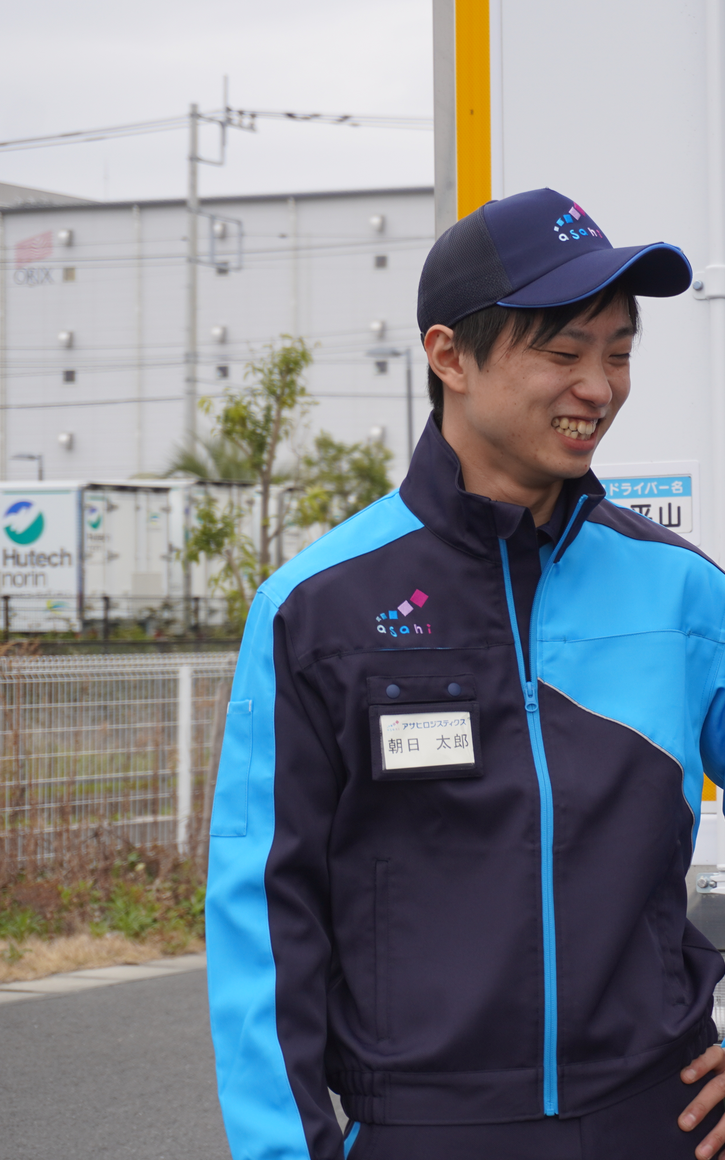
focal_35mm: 115
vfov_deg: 18.1
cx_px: 793
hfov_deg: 11.2
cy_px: 581
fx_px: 3635
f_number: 5.6
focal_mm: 50
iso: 100
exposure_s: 1/200
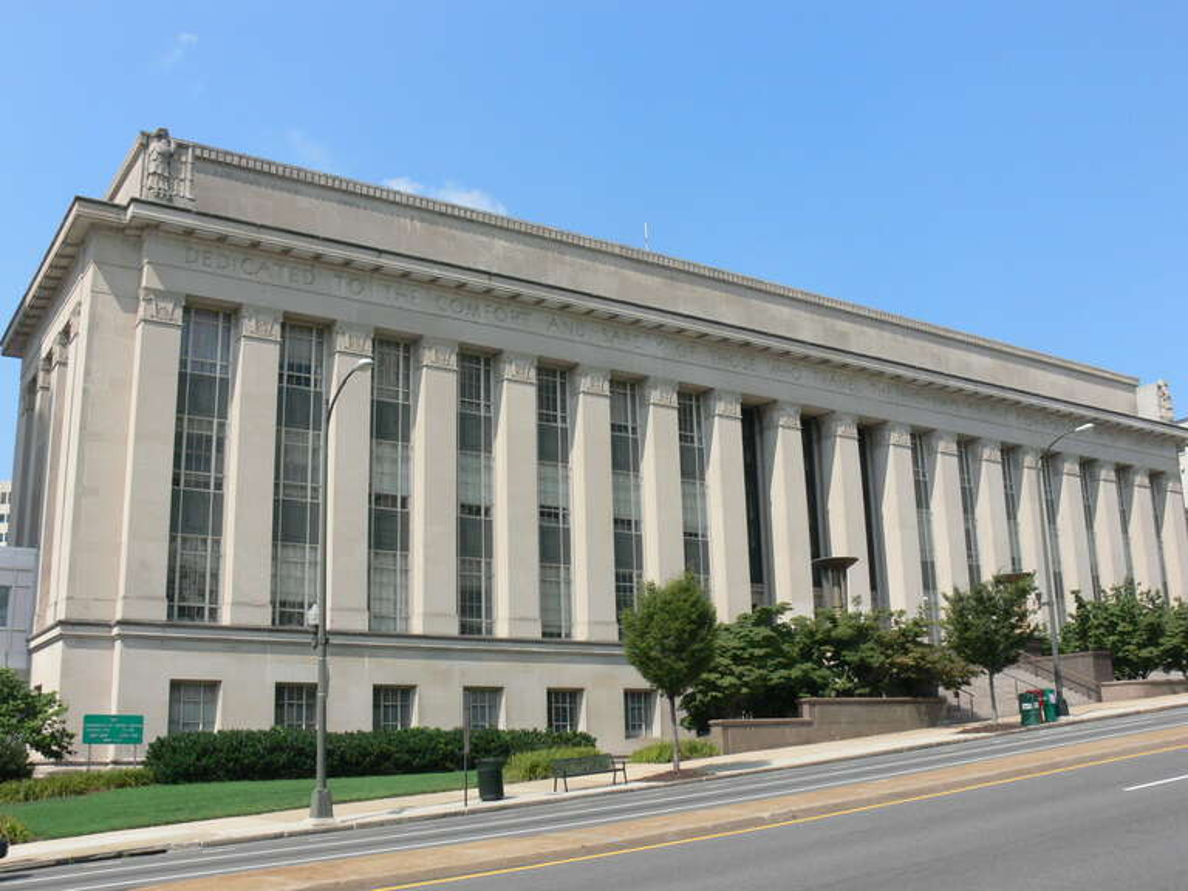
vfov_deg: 40.7
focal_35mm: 35
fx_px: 1201
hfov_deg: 52.6
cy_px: 446
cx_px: 594
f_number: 7.1
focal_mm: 7.4
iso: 200
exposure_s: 1/640
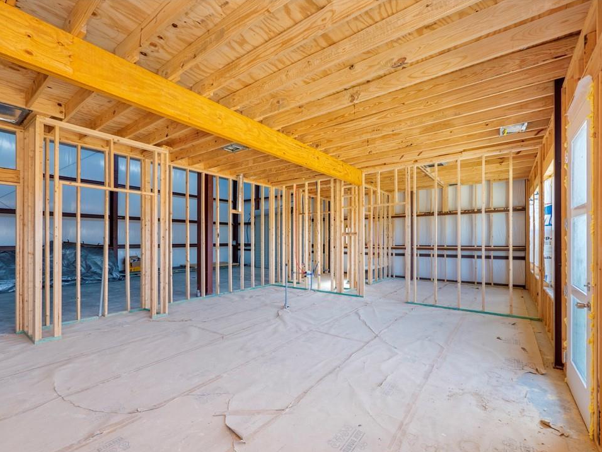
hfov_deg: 98.1
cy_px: 241
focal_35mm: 15
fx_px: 261
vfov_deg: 81.6
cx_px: 291
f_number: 4
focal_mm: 7
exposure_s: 1/40
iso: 500
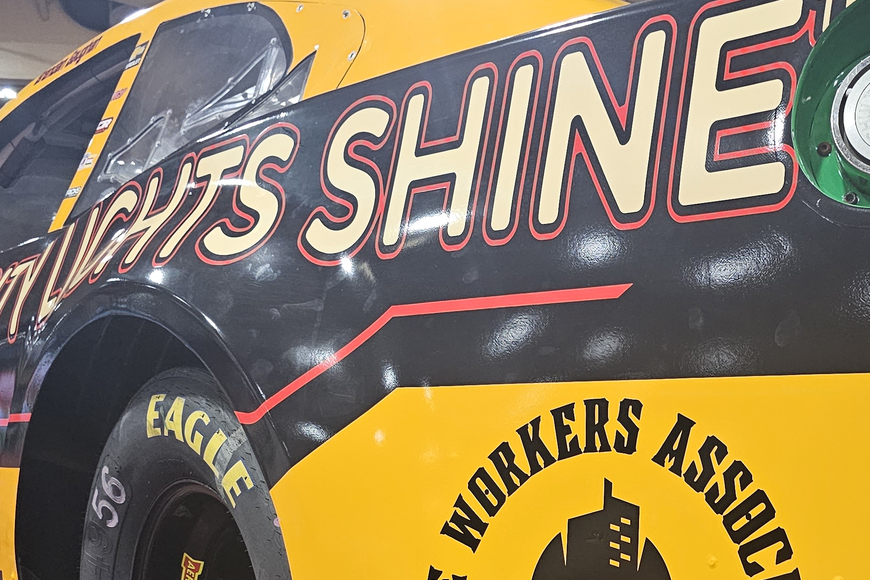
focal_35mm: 51
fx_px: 1233
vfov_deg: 25.2
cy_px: 579
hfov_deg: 38.0
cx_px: 641
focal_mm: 6.3
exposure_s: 1/120
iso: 640
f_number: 1.7
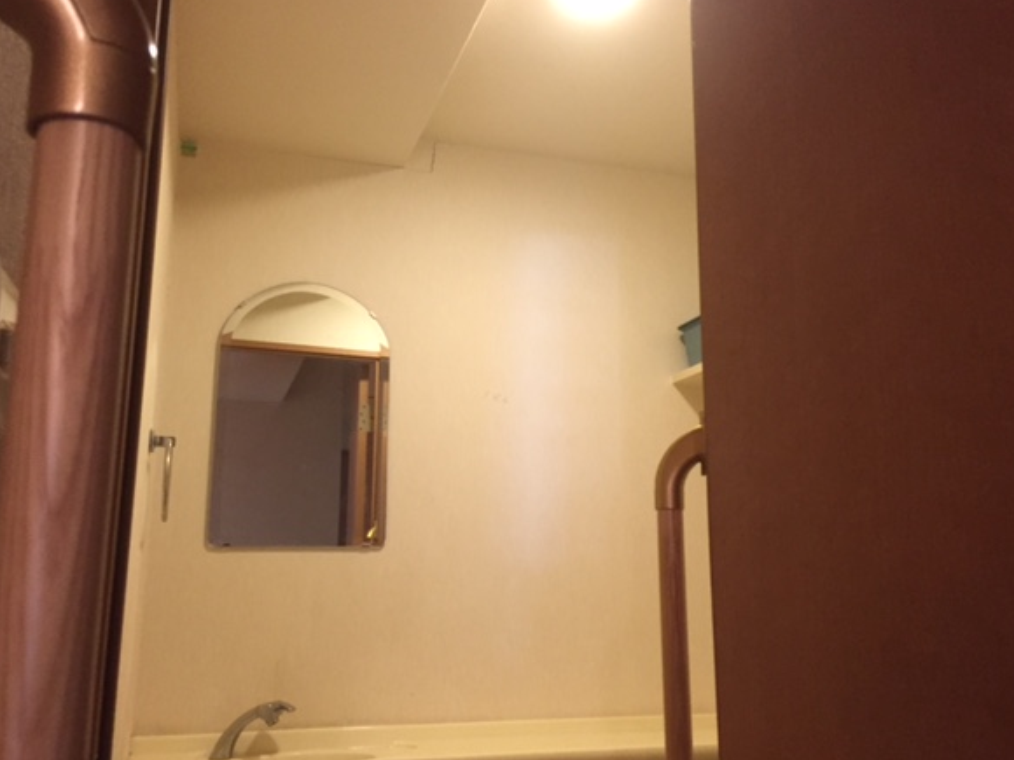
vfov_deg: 44.2
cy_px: 383
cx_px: 502
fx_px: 937
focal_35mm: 32
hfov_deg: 56.8
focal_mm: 4.15
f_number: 2.2
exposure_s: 1/15
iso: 250
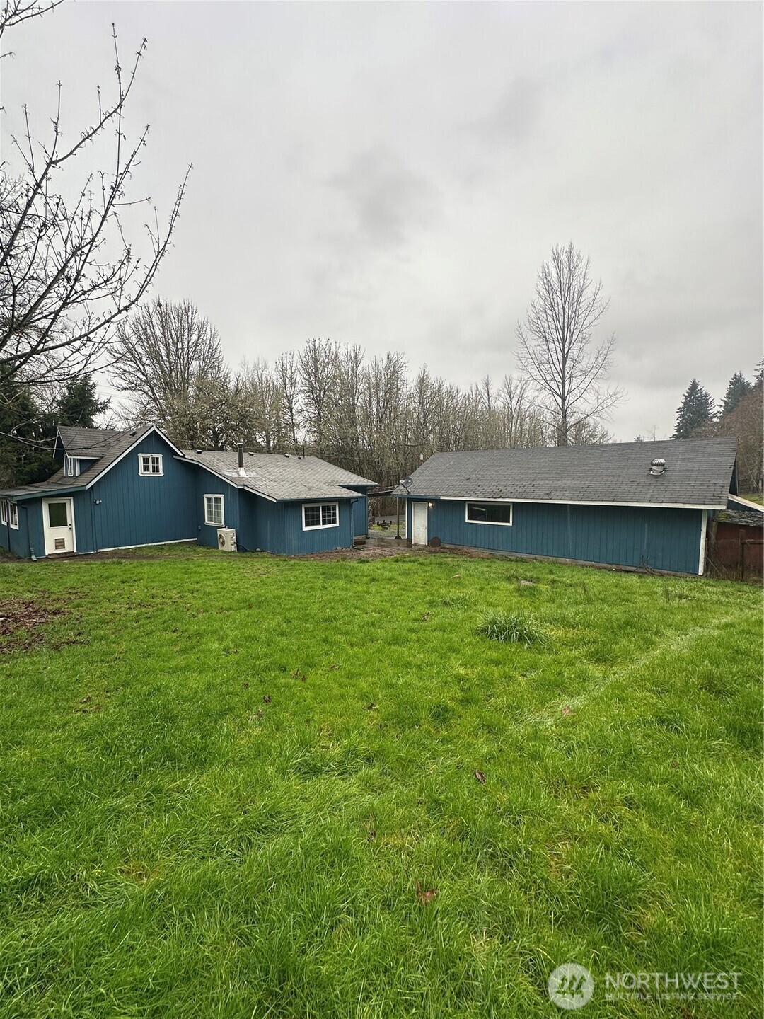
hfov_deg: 85.7
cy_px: 510
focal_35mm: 14
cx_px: 382
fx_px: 412
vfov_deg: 102.1
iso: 40
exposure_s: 1/151
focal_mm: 2.22
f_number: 2.2
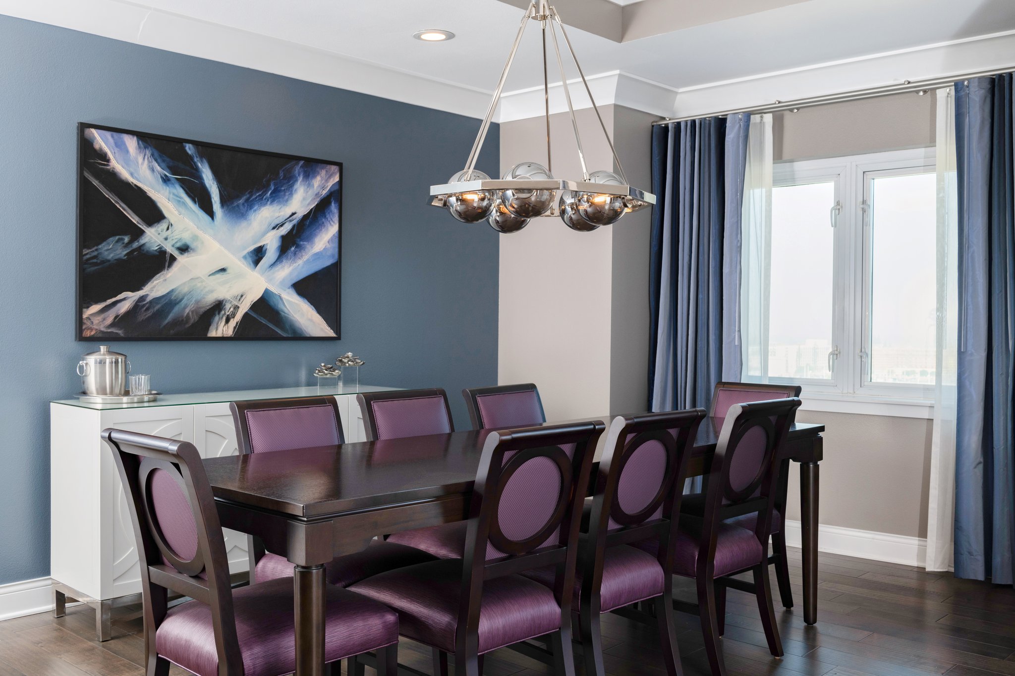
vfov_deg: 37.8
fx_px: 987
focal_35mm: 35
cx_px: 508
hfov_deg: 54.4
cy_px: 338
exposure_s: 1/60
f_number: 9
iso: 200
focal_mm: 35
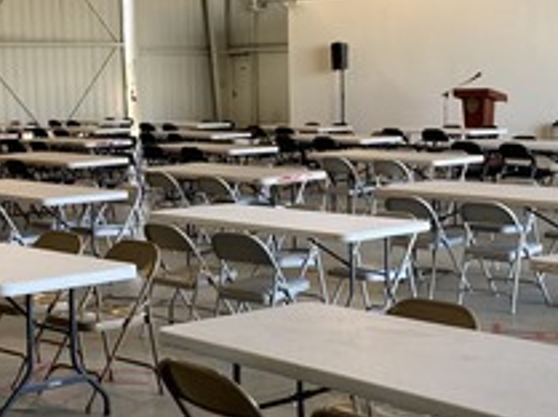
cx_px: 267
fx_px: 1223
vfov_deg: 19.3
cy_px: 225
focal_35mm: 76
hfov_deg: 25.7
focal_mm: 3.99
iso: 50
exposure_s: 1/60
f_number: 1.8
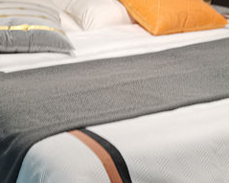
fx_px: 576
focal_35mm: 85
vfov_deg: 18.1
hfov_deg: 22.5
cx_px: 102
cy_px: 84
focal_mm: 5.58
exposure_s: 1/100
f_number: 1.8
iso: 125
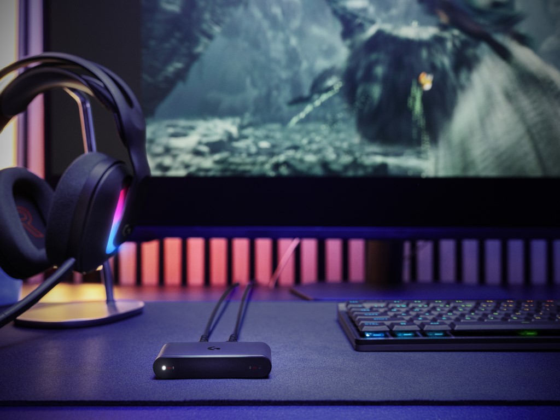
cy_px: 210
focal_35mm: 36
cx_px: 280
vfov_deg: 39.7
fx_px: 582
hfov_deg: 51.4
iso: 1600
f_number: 6.4
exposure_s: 1/25
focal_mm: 45
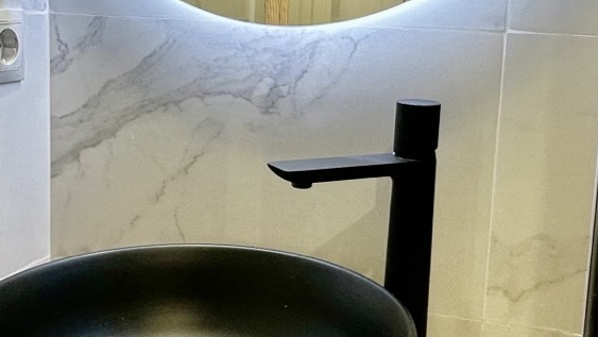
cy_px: 118
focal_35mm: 52
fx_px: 825
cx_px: 252
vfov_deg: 23.0
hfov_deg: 39.7
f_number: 2.2
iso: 100
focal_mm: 2.22
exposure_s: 1/100
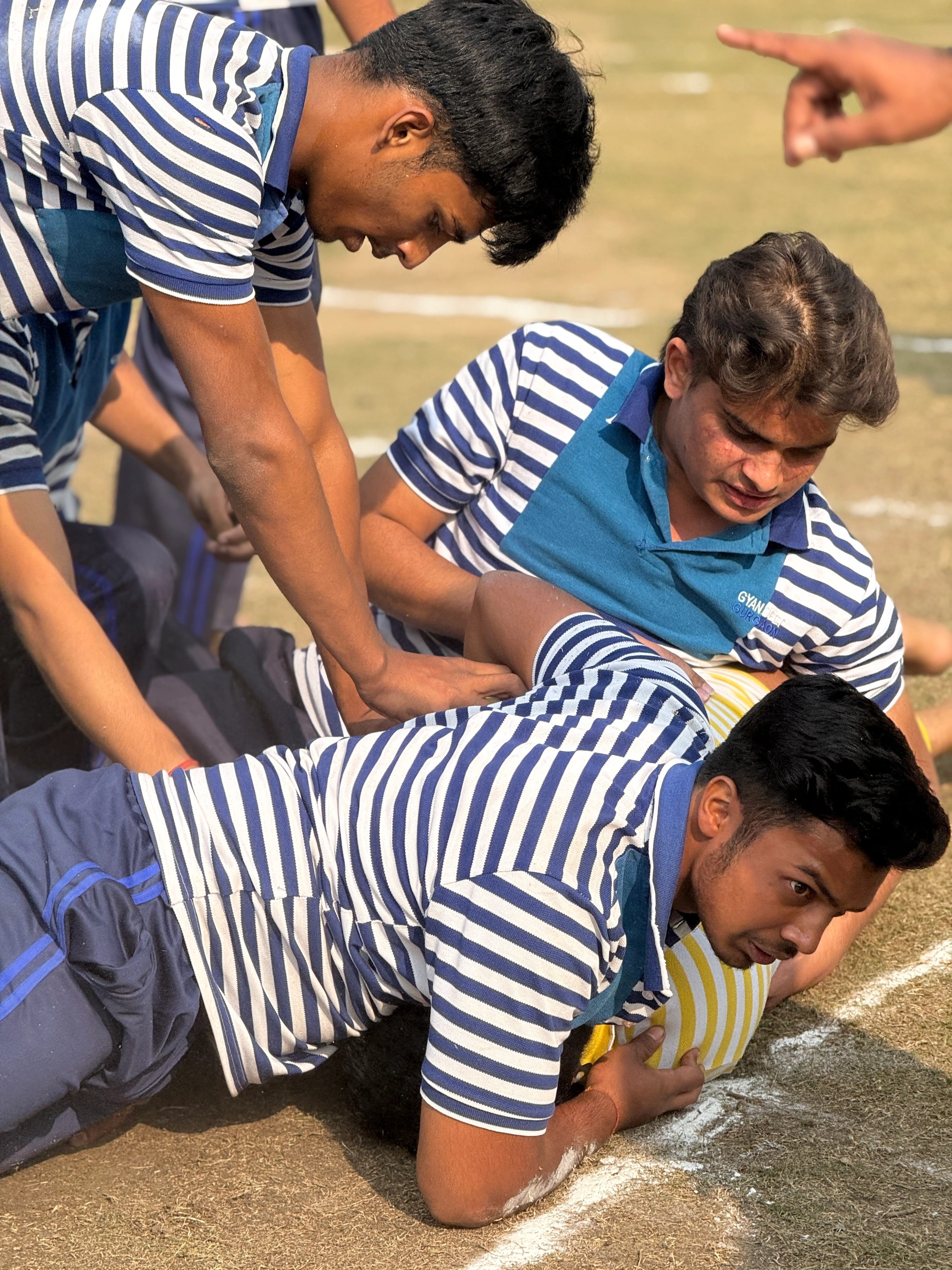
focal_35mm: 120
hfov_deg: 12.3
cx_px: 476
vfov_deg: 16.4
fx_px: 4400
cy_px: 635
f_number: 2.8
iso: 50
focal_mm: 15.66
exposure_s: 1/903
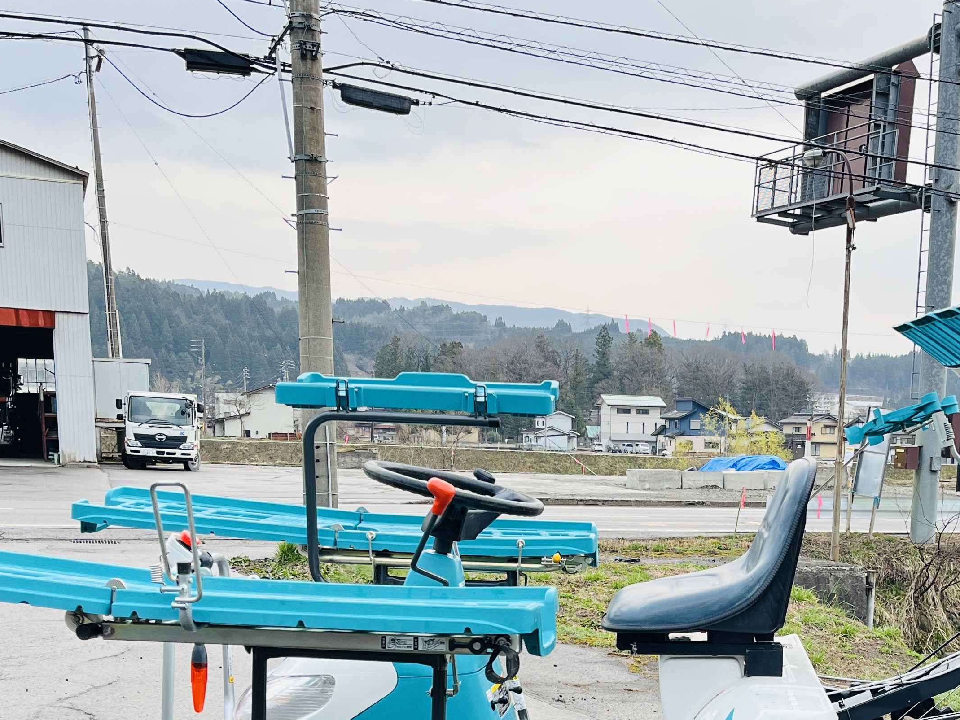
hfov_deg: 37.9
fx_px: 1359
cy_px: 662
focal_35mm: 49
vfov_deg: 28.4
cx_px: 727
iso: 80
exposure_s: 1/121
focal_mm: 5.1
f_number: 1.6
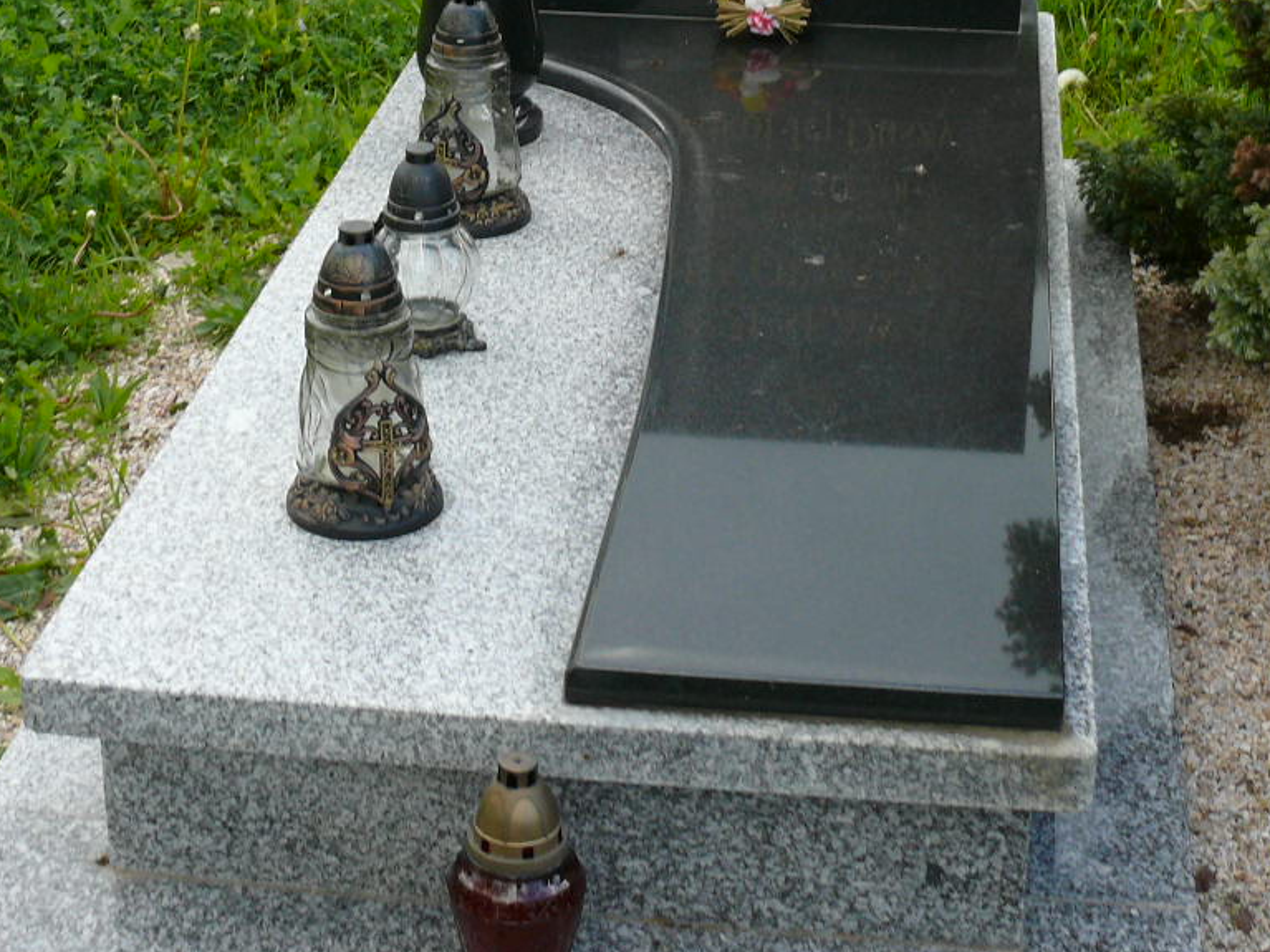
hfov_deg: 26.7
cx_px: 652
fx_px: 2678
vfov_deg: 19.8
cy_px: 111
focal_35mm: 73
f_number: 4
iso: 100
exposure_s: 1/200
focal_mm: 7.4
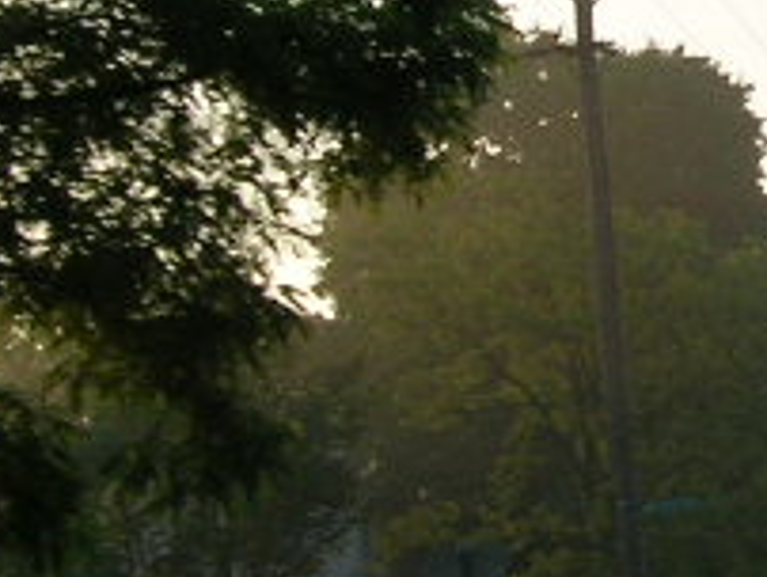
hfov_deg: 11.2
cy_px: 137
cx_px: 976
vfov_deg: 8.6
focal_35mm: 172
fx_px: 3816
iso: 50
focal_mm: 5.7
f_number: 4.9
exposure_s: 1/240
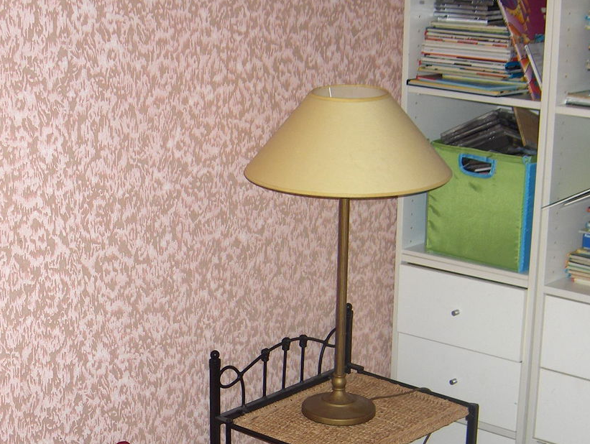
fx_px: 1297
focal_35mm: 76
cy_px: 373
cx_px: 146
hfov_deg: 25.3
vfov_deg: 19.2
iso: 100
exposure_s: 1/60
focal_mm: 8
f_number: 2.8
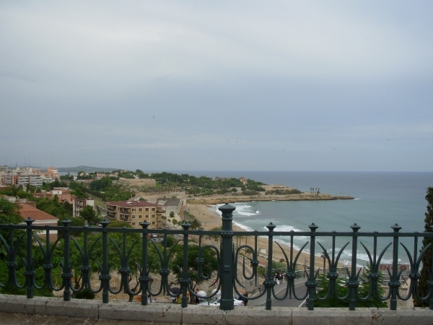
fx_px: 475
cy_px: 162
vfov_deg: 37.7
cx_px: 216
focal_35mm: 38
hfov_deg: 49.0
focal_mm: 6.3
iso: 50
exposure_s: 1/939
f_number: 2.9
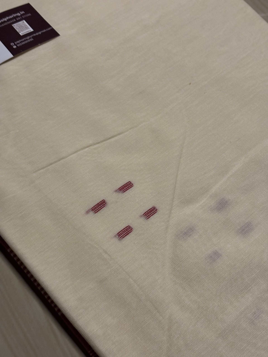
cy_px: 178
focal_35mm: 52
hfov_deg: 28.0
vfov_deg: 36.8
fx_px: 537
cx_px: 134
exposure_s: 1/33
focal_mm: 5.96
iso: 250
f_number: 1.6
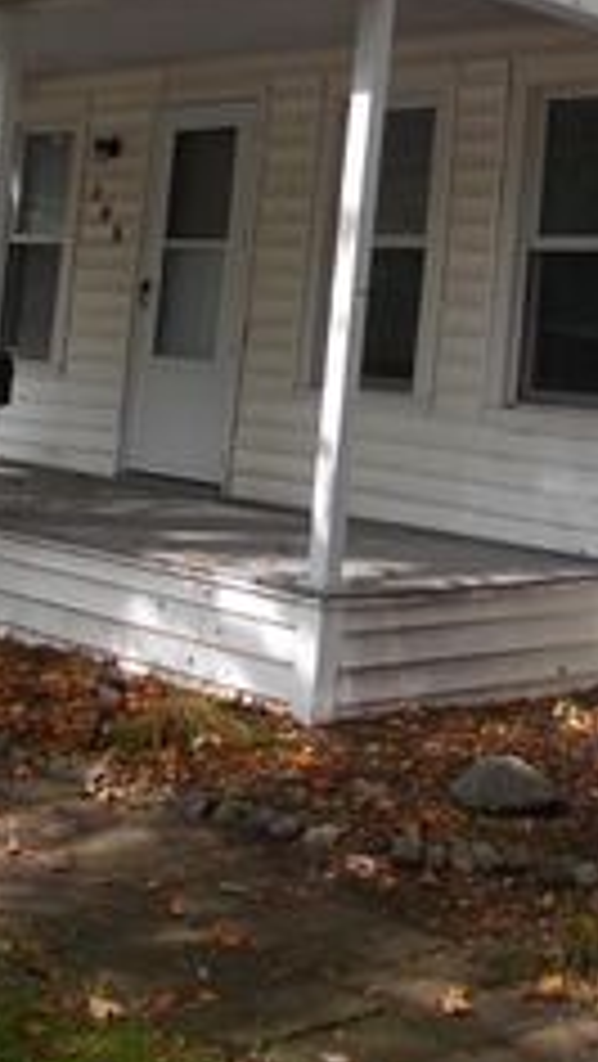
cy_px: 245
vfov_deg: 34.0
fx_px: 1689
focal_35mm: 60
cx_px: 373
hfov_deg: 20.0
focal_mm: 4.6
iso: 80
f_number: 3.2
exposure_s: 1/250
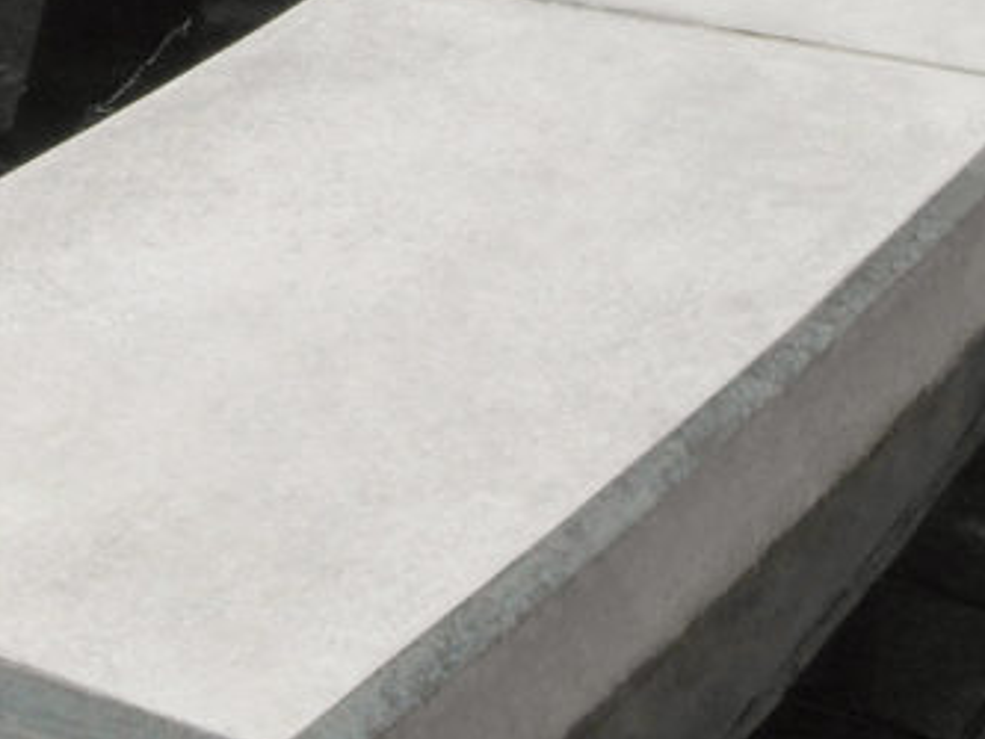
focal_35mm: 160
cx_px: 89
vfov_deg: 9.2
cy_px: -136
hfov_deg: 12.2
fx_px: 4554
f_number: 4.2
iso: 100
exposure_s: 1/1000
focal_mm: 9.2
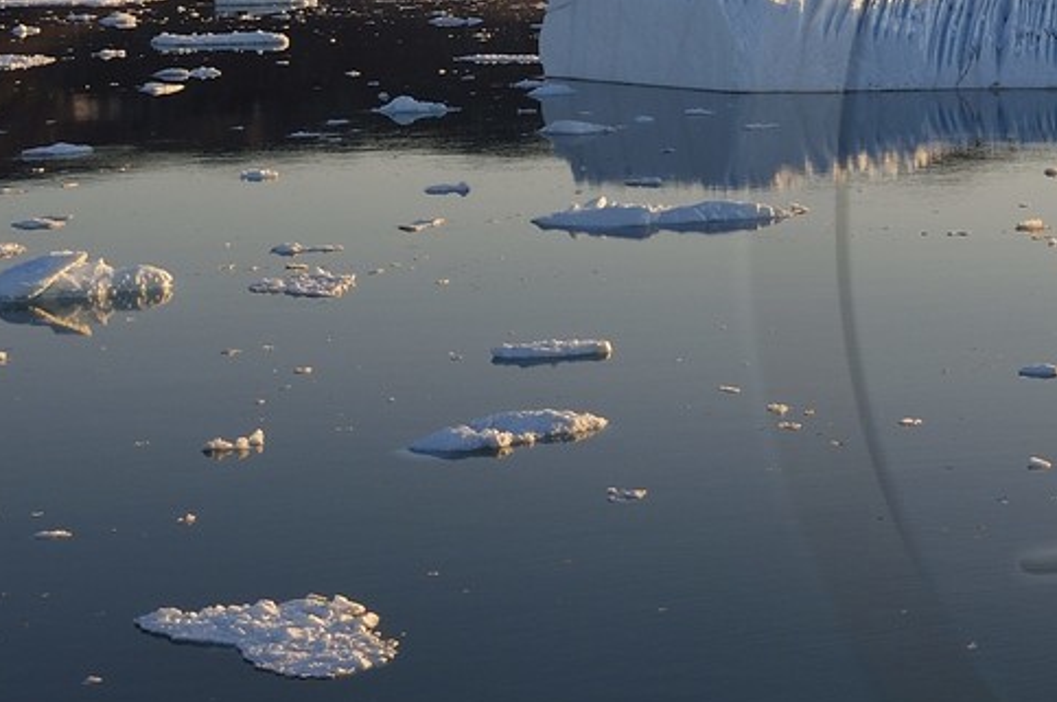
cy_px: 217
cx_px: 1639
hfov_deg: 18.5
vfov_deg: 14.2
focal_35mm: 96
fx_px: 2816
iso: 200
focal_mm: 29
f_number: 10
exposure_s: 1/250
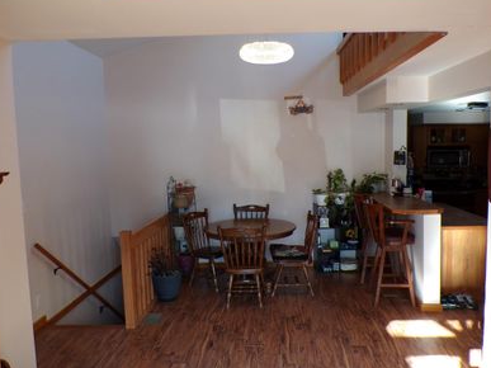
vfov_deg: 45.4
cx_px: 256
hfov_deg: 58.3
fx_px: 440
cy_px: 182
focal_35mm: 31
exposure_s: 1/34
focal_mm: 4.3
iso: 131
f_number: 3
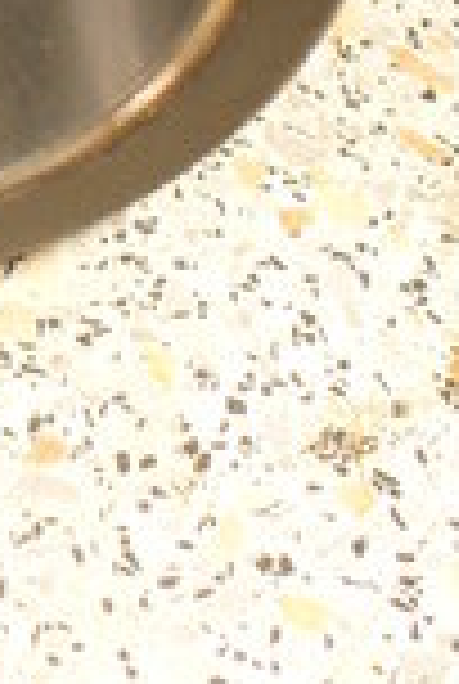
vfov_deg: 19.3
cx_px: -148
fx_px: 1923
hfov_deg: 13.1
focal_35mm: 101
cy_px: -86
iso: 100
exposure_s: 1/30
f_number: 2.8
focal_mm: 6.1
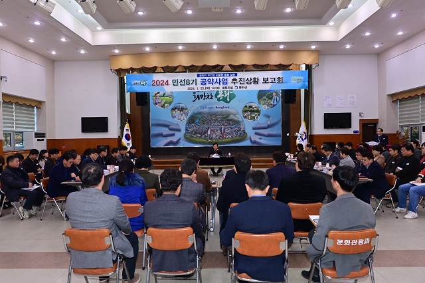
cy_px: 142
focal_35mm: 24
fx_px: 283
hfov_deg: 73.8
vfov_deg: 53.1
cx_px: 212
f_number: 4
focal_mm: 24
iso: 2000
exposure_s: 1/160
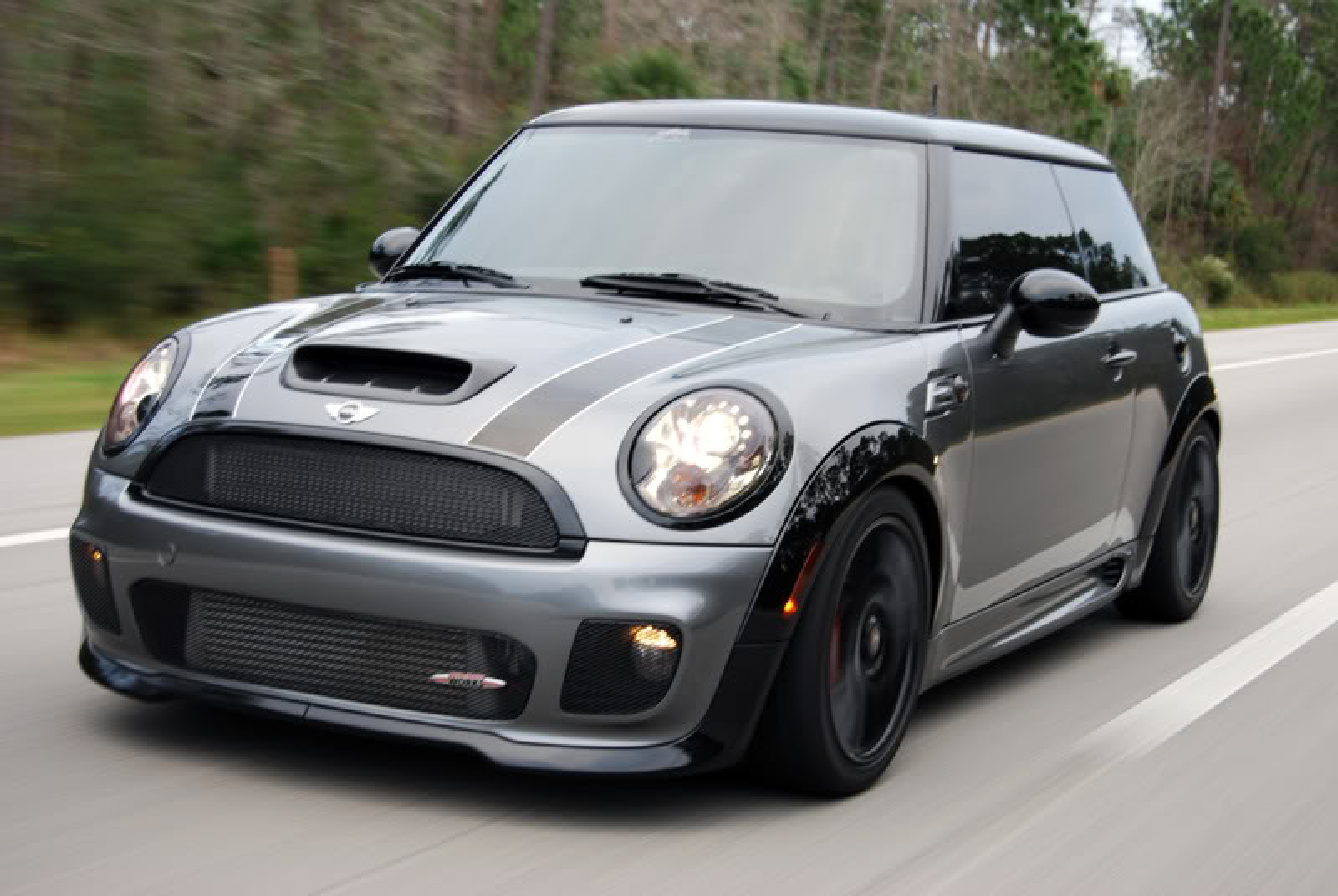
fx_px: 2122
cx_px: 669
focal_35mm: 57
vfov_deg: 23.9
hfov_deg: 35.0
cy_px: 448
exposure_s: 1/40
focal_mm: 38
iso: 200
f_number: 5
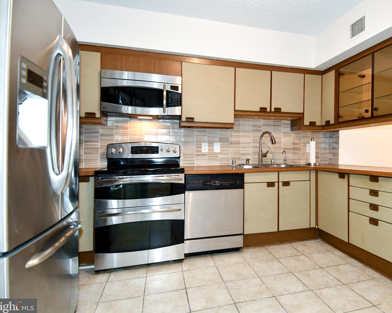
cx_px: 228
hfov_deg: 77.0
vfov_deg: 65.5
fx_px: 244
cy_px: 154
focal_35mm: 21
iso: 1250
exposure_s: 1/60
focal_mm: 12
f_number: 4
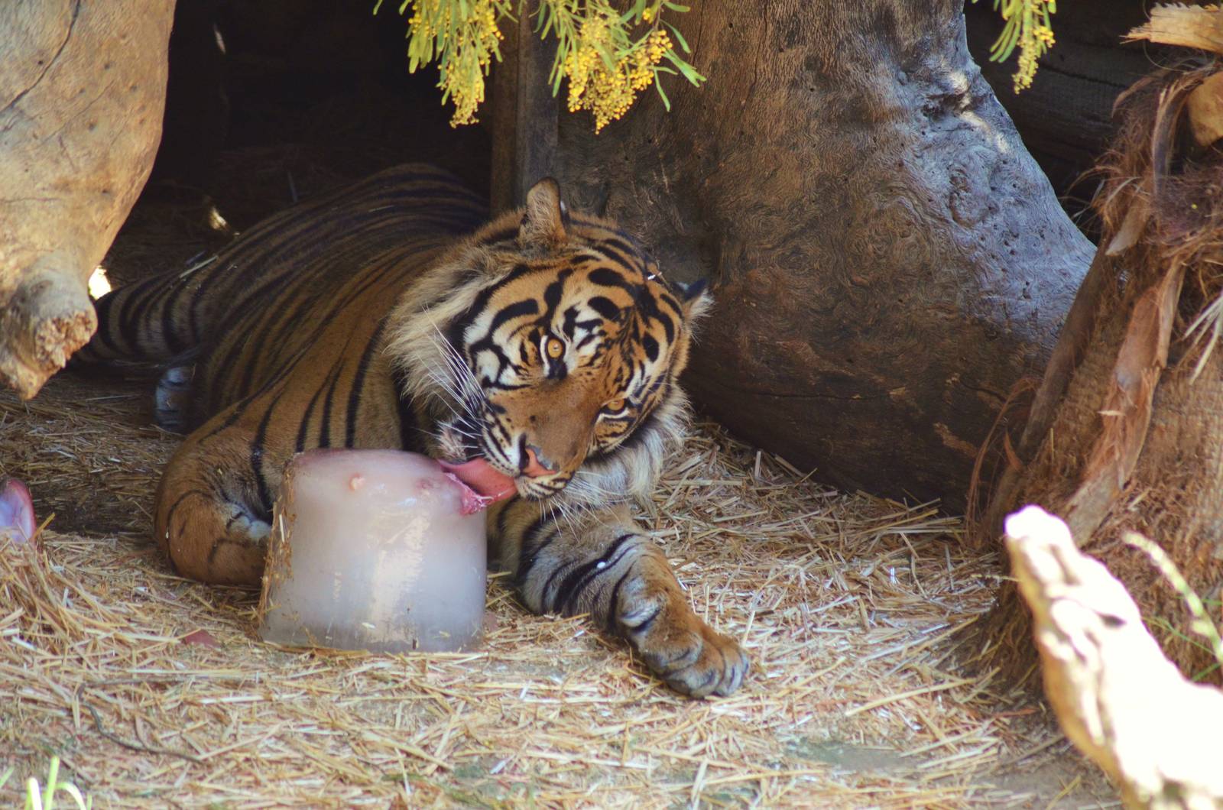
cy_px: 405
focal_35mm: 345
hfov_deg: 6.0
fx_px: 11697
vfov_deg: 4.0
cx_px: 612
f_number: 5
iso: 1100
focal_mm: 230
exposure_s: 1/500
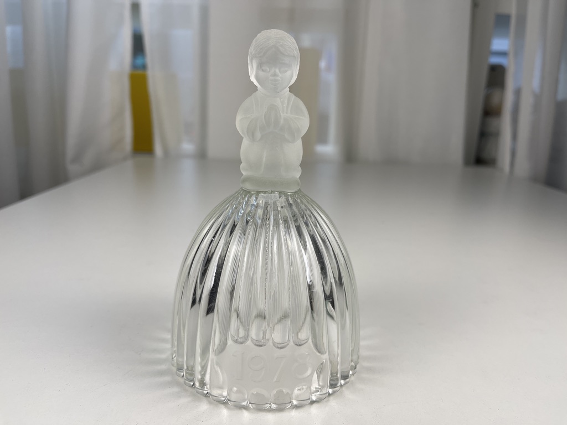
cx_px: 284
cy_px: 212
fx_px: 409
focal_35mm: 25
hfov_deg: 69.4
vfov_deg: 54.9
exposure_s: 1/256
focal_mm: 5.1
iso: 32
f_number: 1.6
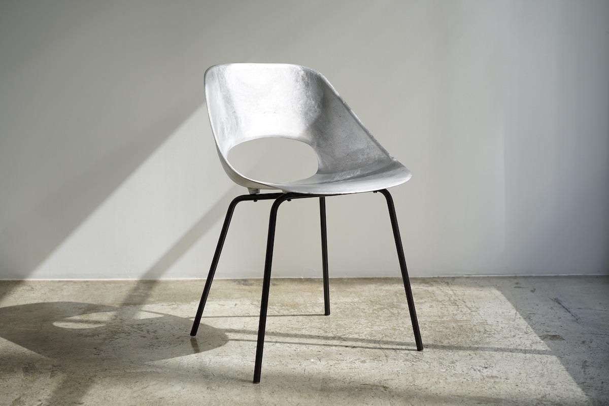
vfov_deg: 24.6
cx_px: 304
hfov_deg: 36.2
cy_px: 203
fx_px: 930
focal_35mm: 55
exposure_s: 1/100
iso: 125
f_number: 4
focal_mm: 55
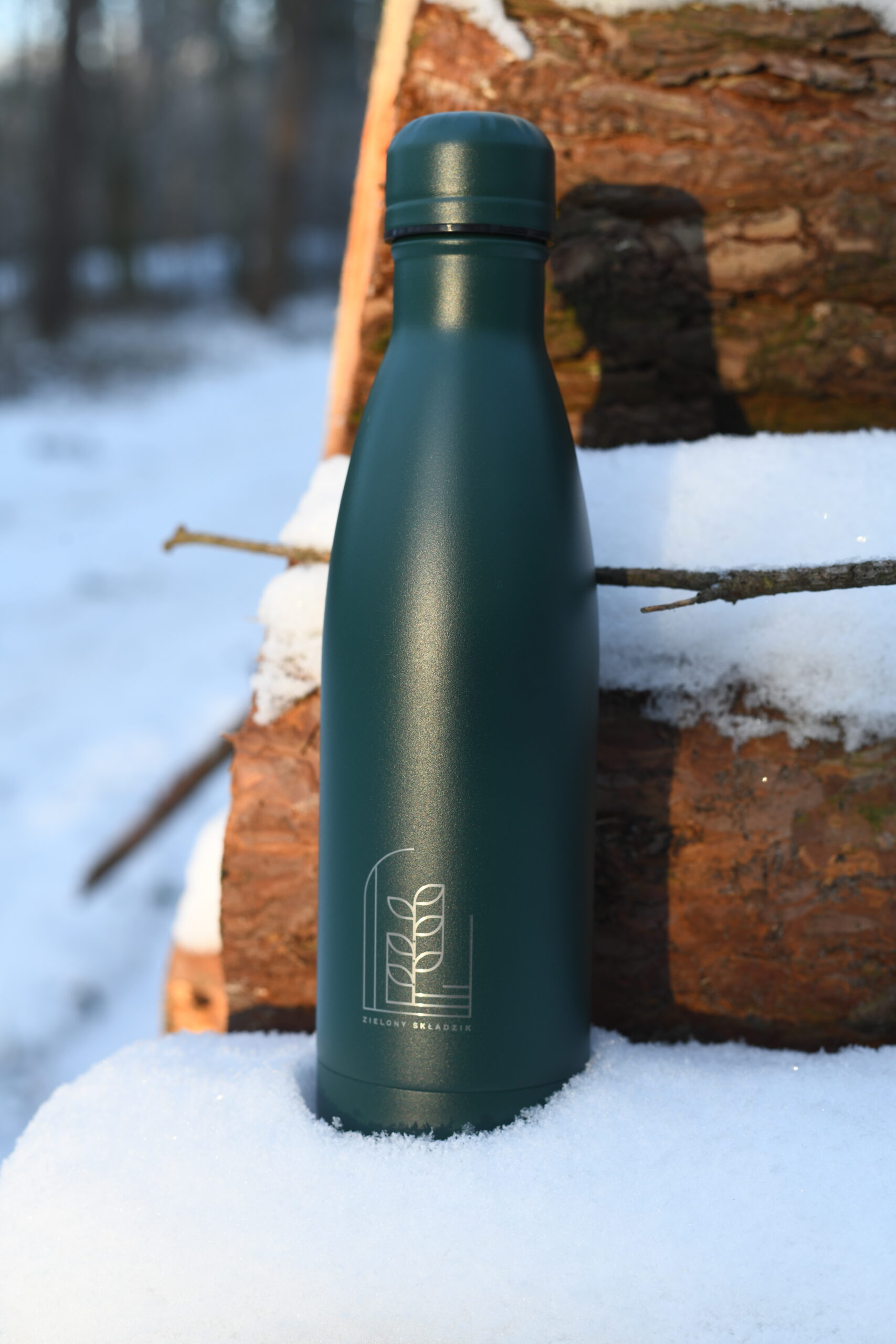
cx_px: 448
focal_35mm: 50
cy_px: 672
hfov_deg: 27.0
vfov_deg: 39.6
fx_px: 1866
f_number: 6.3
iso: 200
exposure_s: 1/80
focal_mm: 50
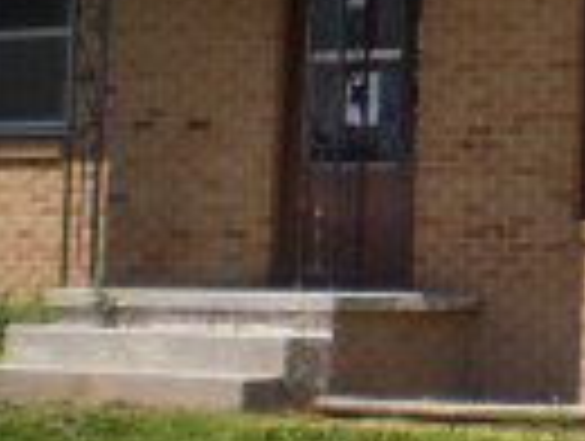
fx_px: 2997
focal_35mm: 177
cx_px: 927
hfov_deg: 10.7
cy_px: 0
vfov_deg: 8.4
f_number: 4.6
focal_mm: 6.3
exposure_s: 1/1250
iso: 64
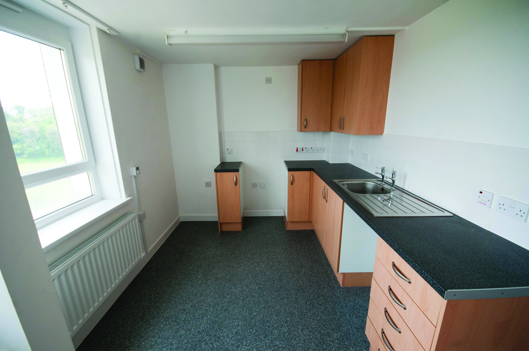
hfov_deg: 100.5
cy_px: 176
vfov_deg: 77.2
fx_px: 220
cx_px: 264
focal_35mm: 15
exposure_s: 1/100
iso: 200
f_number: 7.1
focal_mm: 10
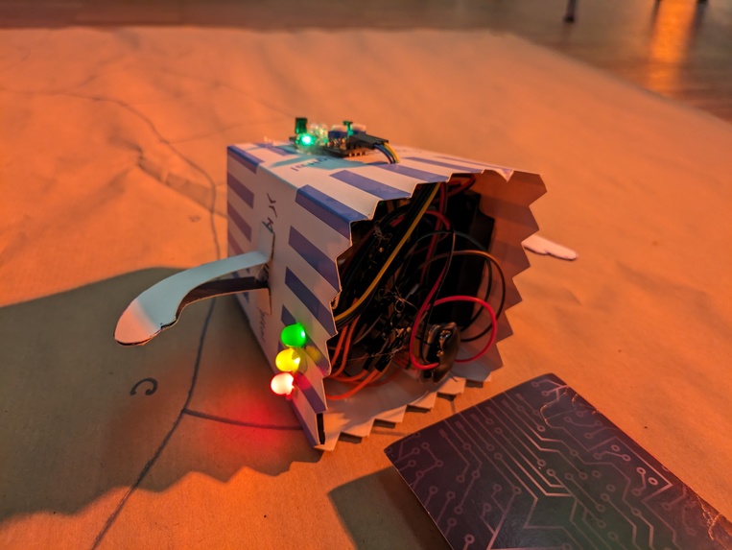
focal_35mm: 25
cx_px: 366
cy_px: 275
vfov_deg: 54.9
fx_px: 529
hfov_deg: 69.4
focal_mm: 5.43
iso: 209
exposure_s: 1/50
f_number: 1.89
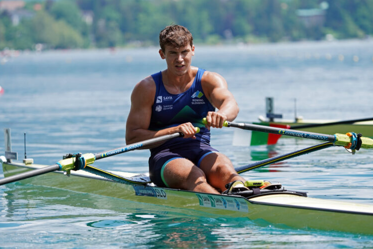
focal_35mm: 270
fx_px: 2797
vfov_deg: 5.1
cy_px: 125
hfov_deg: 7.6
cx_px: 186
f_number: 6.3
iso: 500
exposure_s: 1/1250
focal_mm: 268
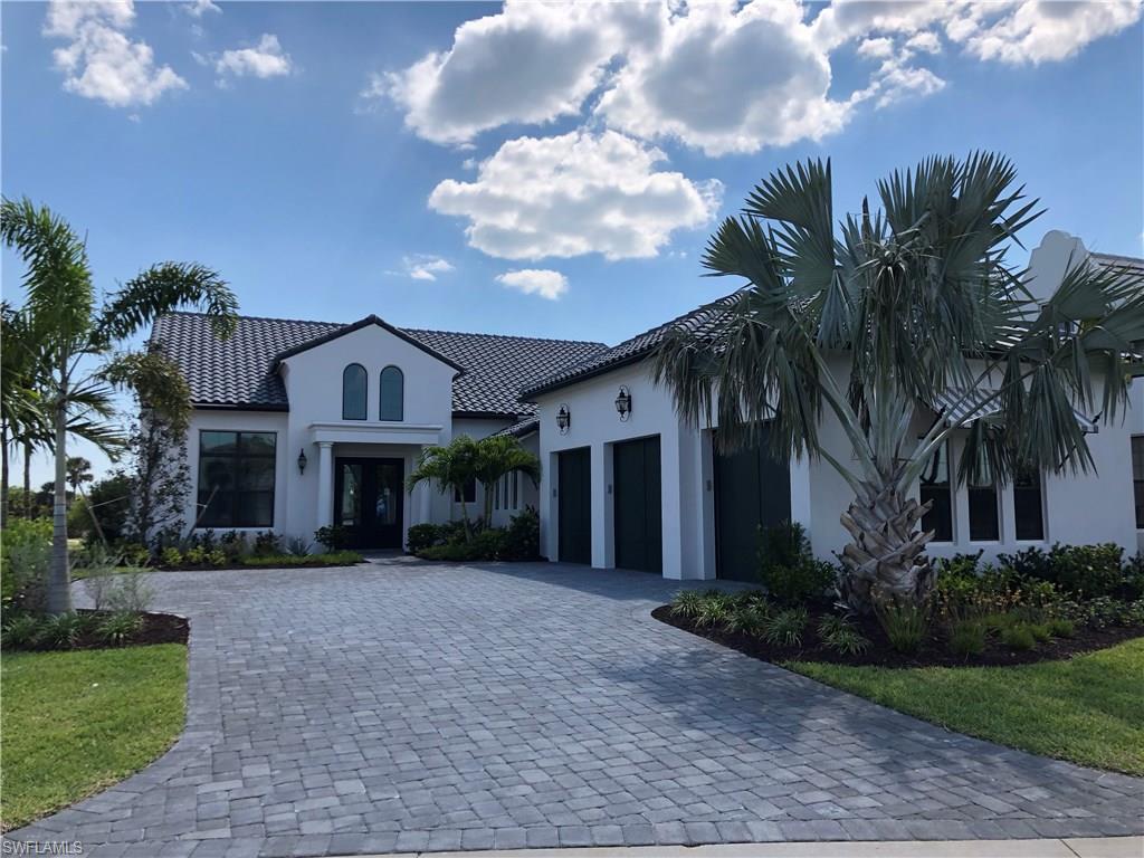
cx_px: 572
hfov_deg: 63.4
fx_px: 925
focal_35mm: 28
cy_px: 429
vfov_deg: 49.7
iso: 20
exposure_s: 1/1869
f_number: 1.8
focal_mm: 3.99
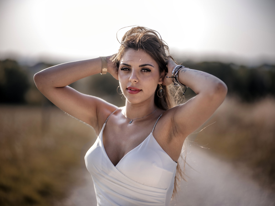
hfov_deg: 29.0
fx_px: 532
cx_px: 138
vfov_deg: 21.9
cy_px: 103
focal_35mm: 67
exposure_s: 1/1250
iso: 100
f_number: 1.4
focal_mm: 85
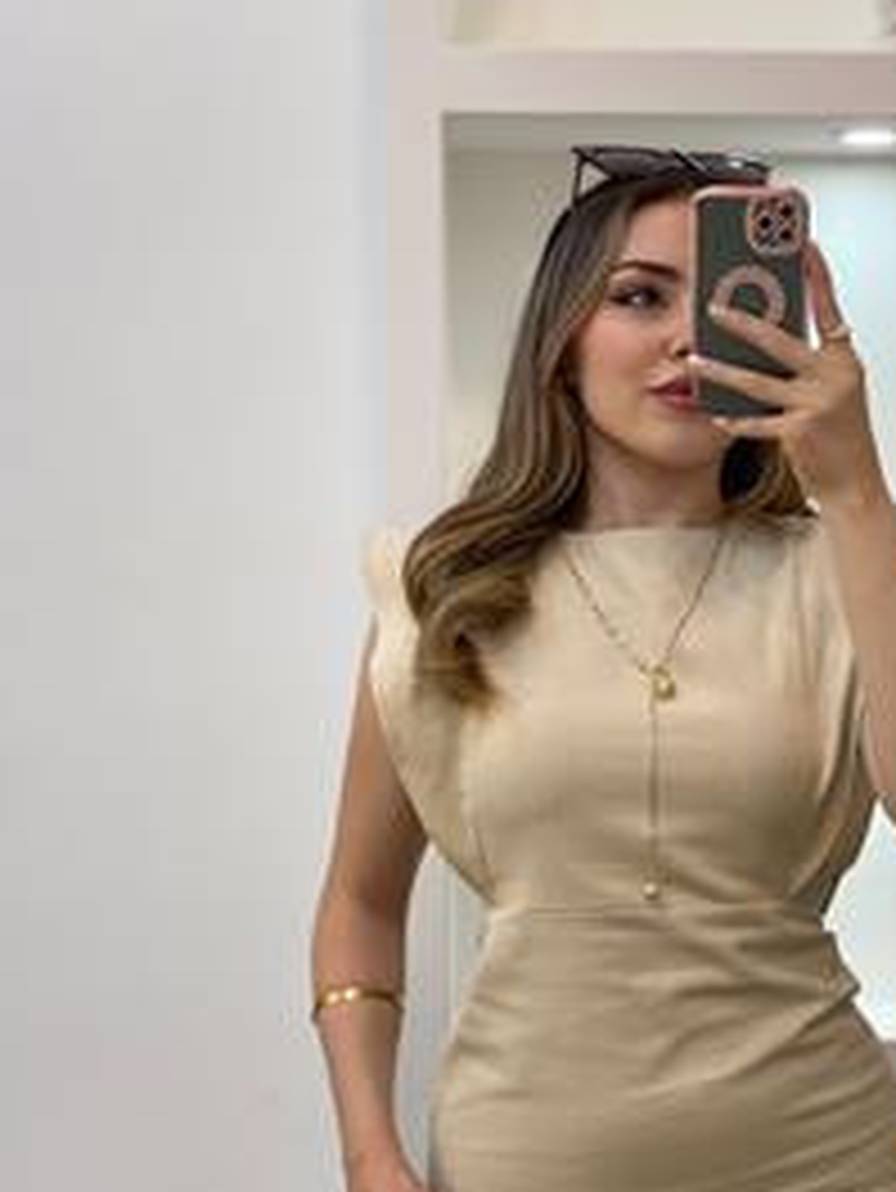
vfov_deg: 24.0
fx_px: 2793
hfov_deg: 18.2
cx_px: 581
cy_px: 785
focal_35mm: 81
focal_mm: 6
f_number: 2
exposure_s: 1/100
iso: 80
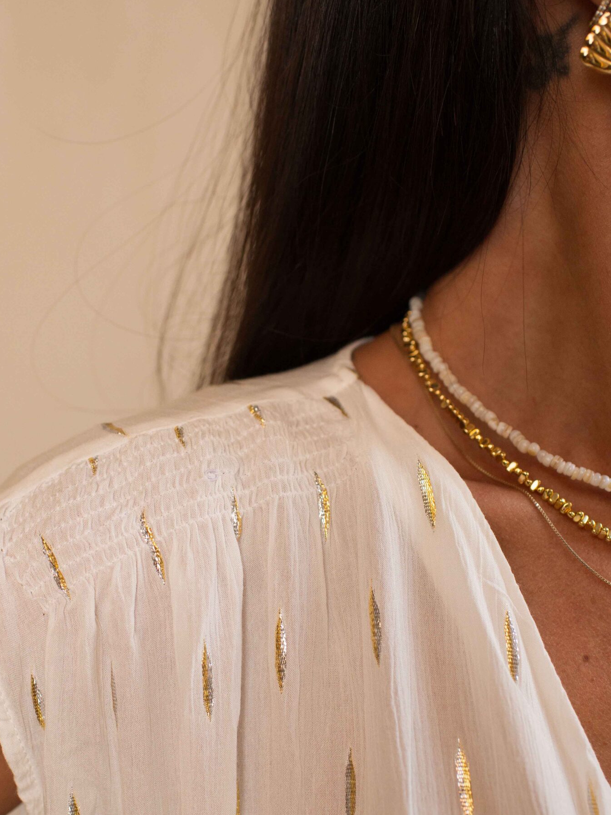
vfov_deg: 39.5
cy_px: 476
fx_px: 1130
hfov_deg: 30.2
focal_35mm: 48
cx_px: 250
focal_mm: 35
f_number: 3.5
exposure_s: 1/500
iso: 800
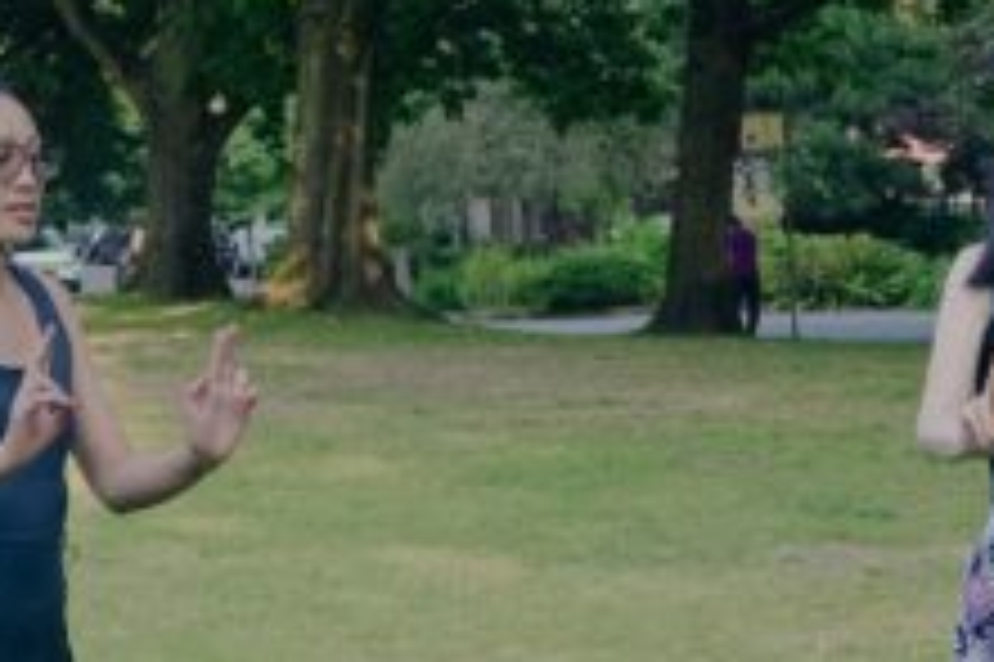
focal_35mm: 167
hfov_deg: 12.2
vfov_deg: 8.2
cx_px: 126
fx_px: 4607
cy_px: 583
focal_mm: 24
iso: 400
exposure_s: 1/160
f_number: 4.5
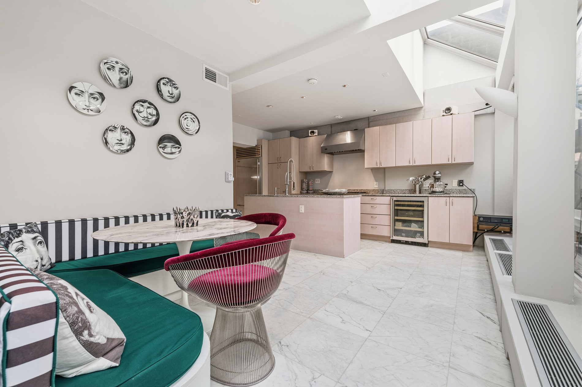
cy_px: 194
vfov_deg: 77.2
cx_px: 291
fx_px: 242
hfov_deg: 100.4
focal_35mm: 15
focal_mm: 15
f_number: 8
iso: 500
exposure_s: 1/125
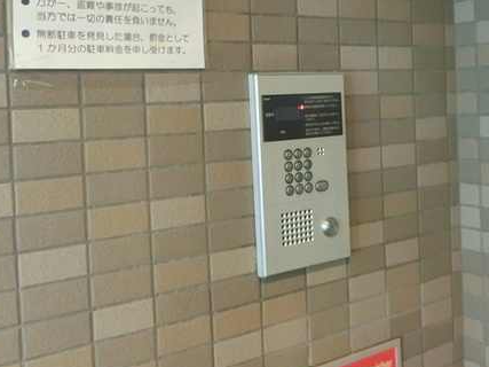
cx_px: 239
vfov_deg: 34.7
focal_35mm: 41
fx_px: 579
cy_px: 116
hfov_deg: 45.8
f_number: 3.5
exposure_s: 1/5
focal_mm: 4.5
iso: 400
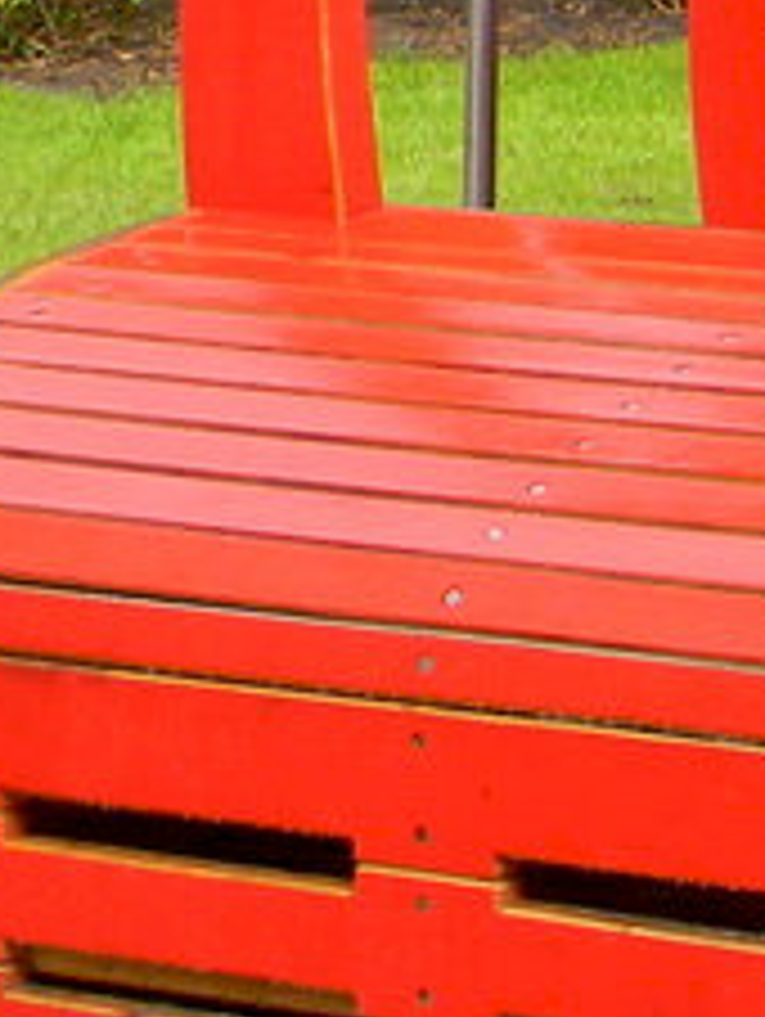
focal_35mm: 191
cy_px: -158
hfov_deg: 7.3
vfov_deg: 10.2
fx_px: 5617
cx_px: 1876
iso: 80
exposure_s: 1/96.8
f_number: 3.7
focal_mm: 6.4
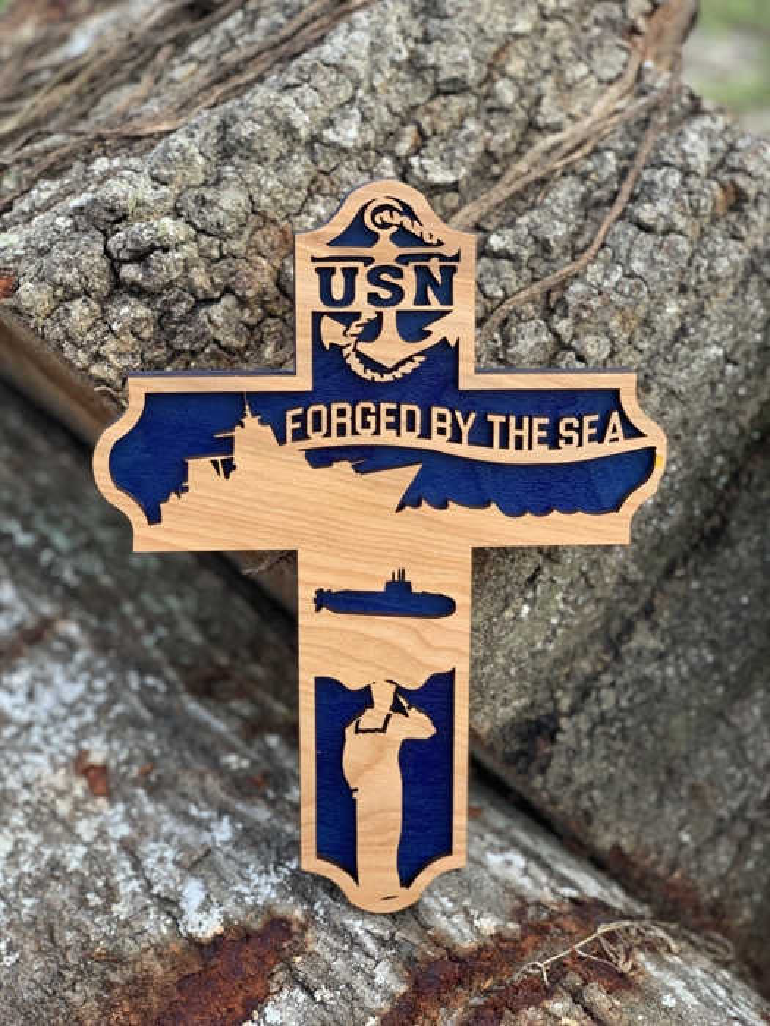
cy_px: 513
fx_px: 1542
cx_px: 385
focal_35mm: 52
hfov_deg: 28.0
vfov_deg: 36.8
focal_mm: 6
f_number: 2.4
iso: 25
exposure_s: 1/122
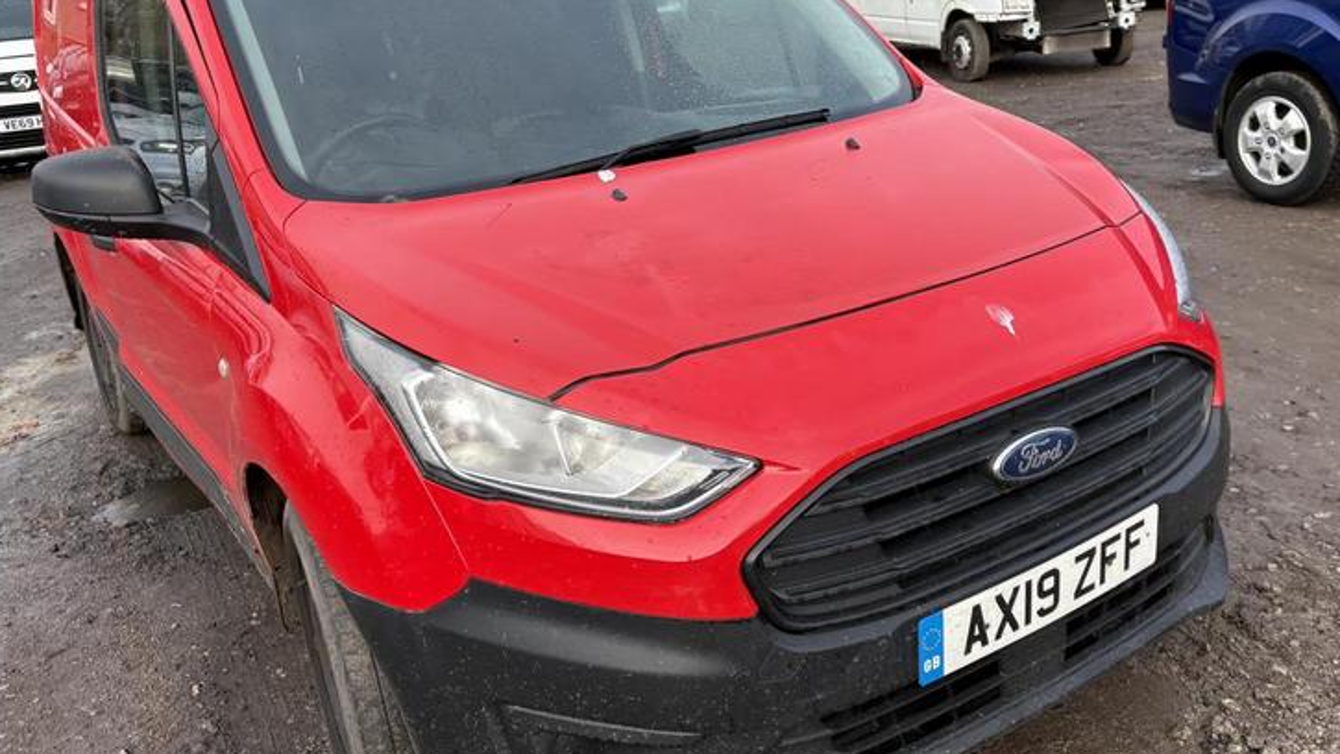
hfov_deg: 56.5
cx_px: 749
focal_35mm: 35
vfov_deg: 33.6
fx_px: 1244
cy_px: 292
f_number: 1.6
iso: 50
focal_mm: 5.96
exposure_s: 1/527
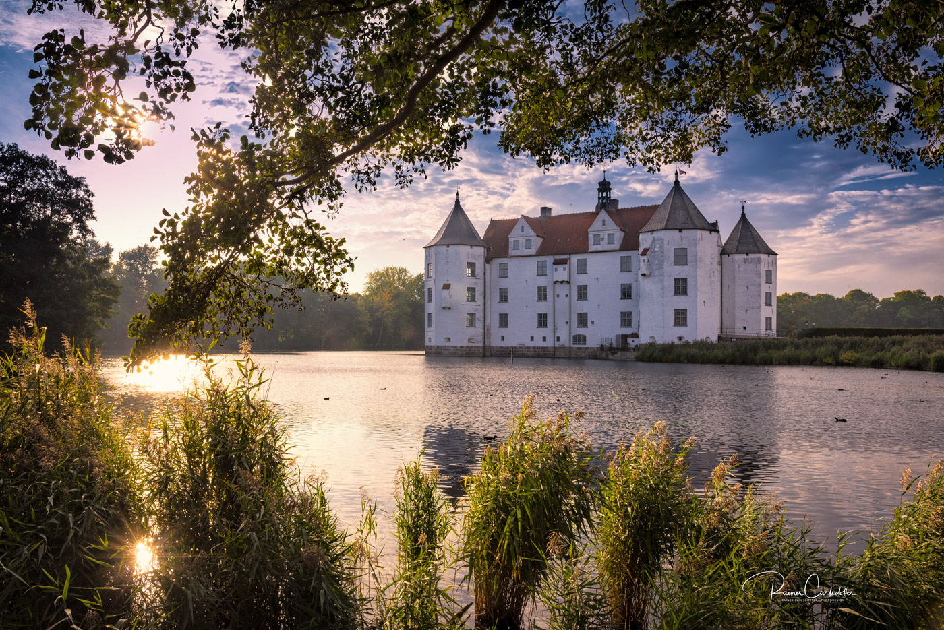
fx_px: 813
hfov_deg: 60.3
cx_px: 472
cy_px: 315
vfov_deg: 42.4
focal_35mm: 31
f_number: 16
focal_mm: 31
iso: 320
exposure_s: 1/250
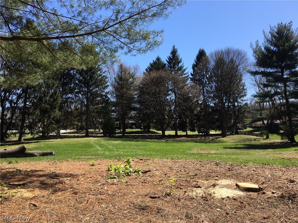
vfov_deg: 48.2
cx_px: 149
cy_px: 112
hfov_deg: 61.7
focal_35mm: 29
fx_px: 250
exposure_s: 1/1261
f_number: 2.2
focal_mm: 4.15
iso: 25
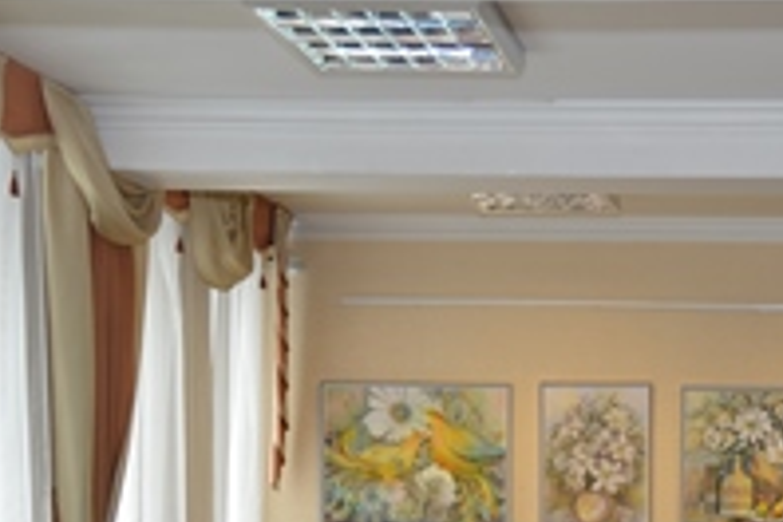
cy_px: 534
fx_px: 1479
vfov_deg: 19.4
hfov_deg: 28.5
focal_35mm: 68
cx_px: 704
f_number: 4
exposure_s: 1/60
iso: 320
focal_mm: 32
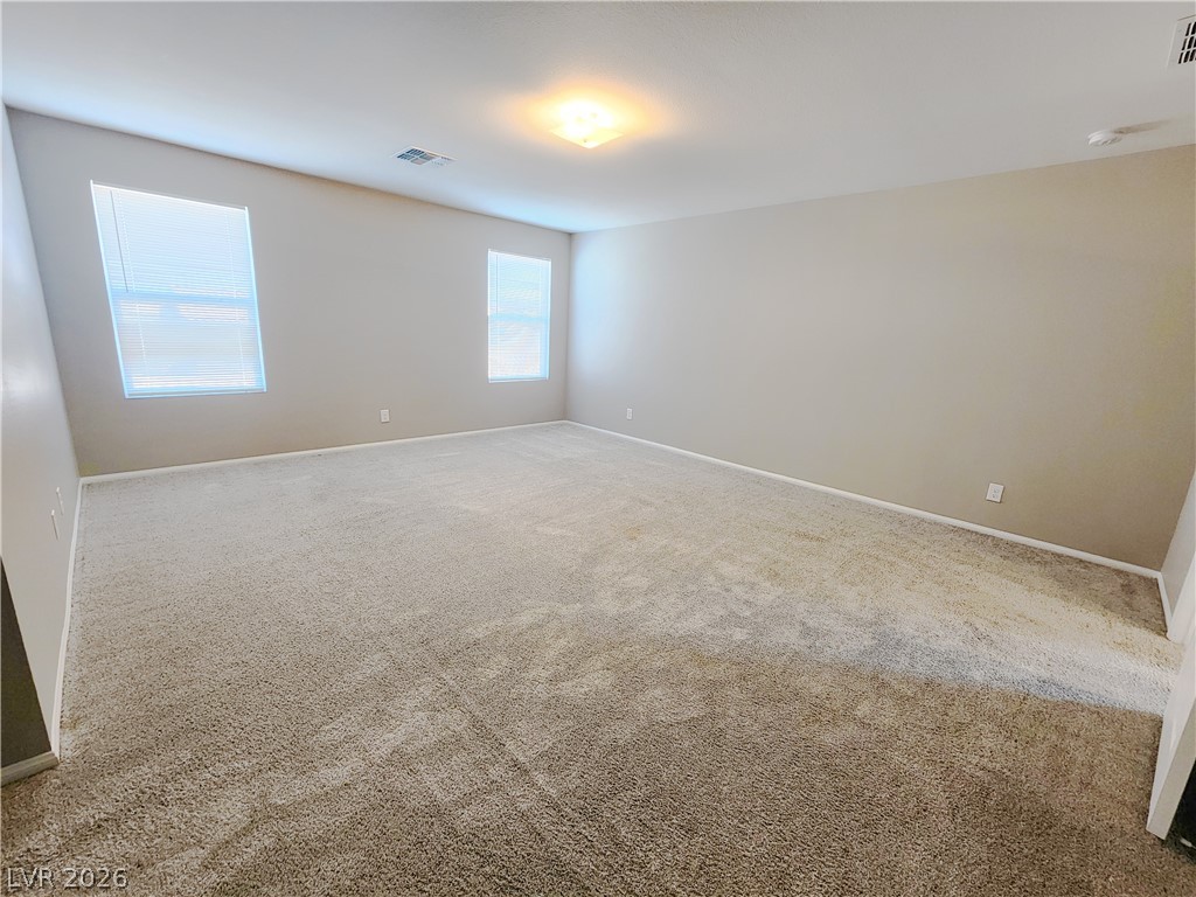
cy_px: 448
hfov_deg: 106.2
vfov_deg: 89.9
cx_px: 598
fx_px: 449
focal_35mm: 13
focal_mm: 2.2
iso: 250
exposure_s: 1/60
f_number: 2.2
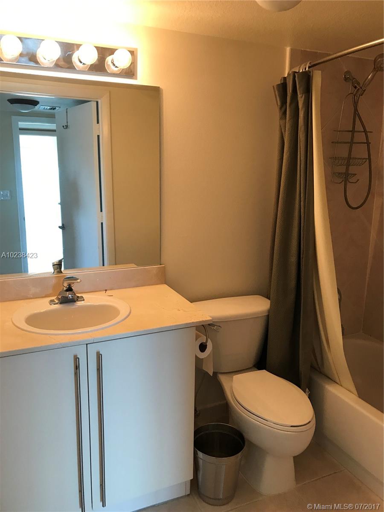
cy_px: 256
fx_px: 414
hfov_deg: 49.7
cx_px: 192
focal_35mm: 28
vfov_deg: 63.4
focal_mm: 3.99
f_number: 1.8
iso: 32
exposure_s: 1/30
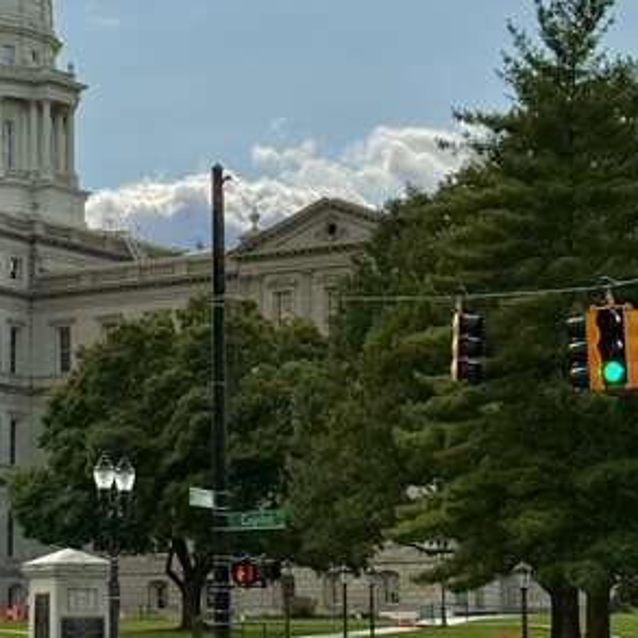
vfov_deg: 15.0
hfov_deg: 14.8
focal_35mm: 116
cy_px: 274
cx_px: 41
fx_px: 2419
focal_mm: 6.76
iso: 80
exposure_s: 1/15385
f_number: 1.78
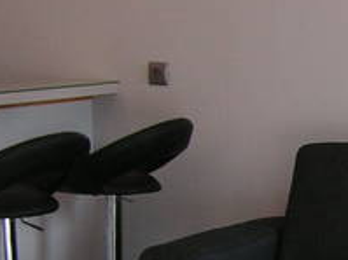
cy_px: 260
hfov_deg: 12.5
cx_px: 514
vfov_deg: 9.7
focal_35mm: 151
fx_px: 1517
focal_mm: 6.3
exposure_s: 1/40
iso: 80
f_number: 2.8
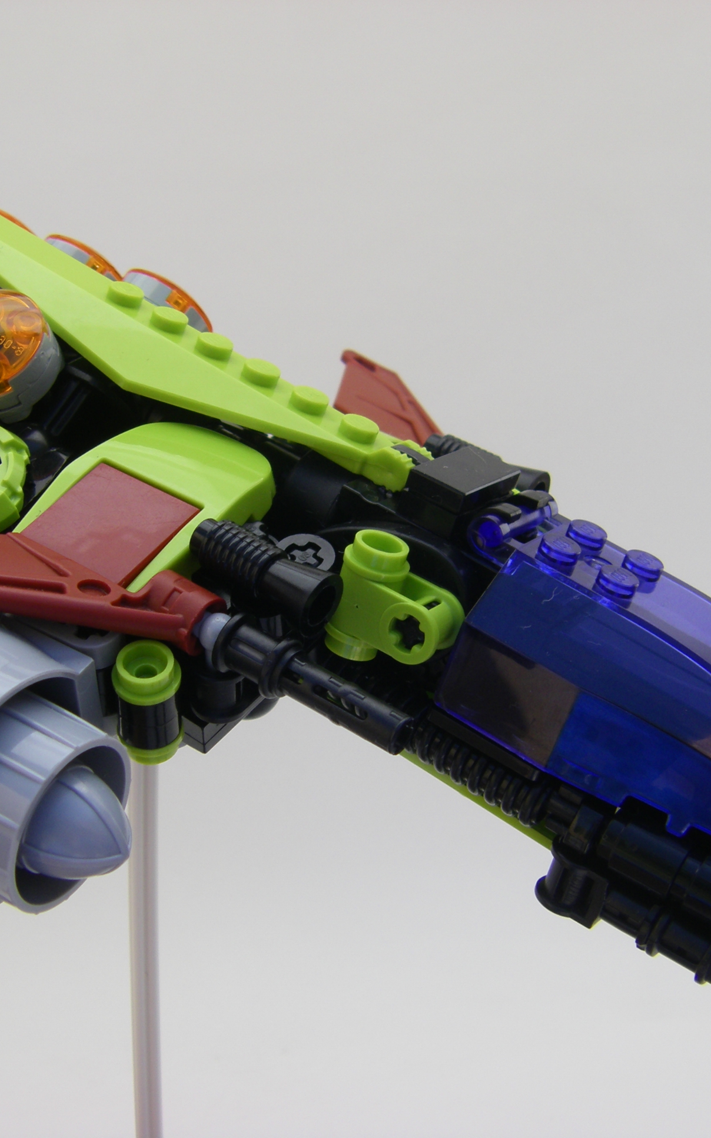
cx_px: 300
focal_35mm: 54
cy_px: 572
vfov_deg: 37.5
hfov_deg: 24.0
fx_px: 1674
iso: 64
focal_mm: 6.3
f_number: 3.5
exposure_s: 1/250
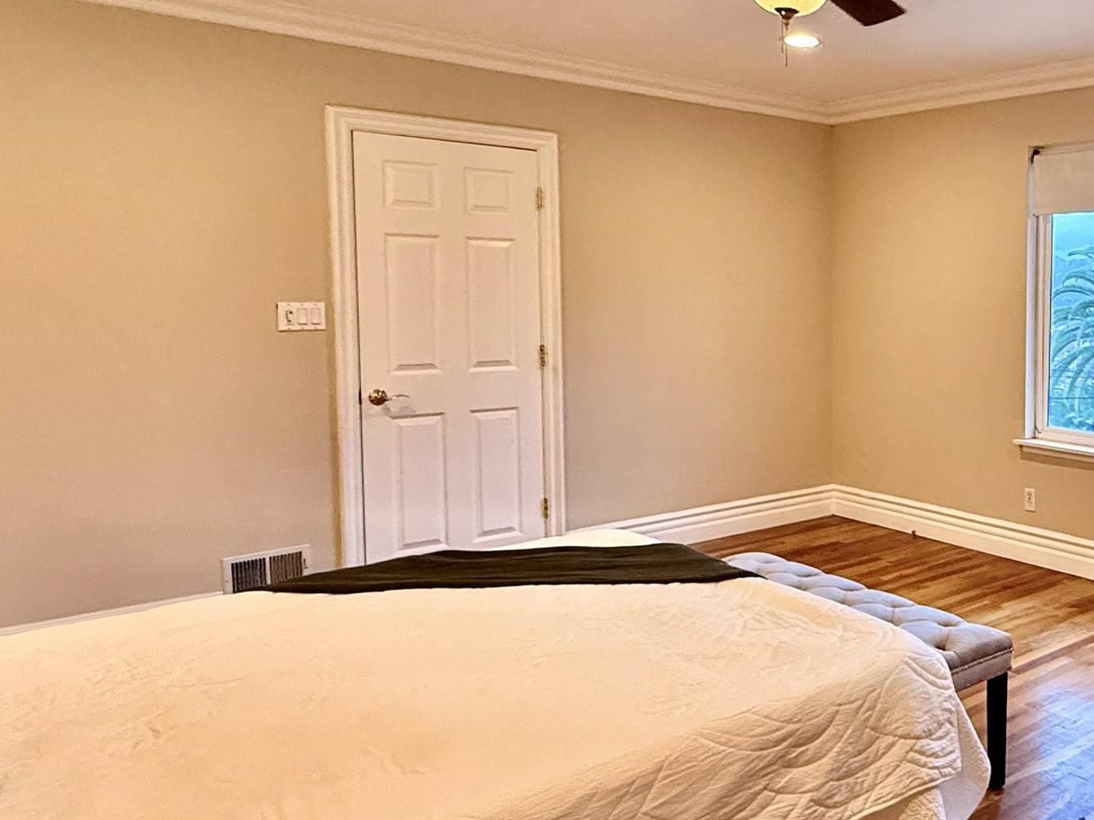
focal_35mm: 32
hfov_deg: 49.8
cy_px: 355
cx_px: 1005
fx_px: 1011
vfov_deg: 44.1
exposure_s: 1/120
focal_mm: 2.22
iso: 400
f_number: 2.2
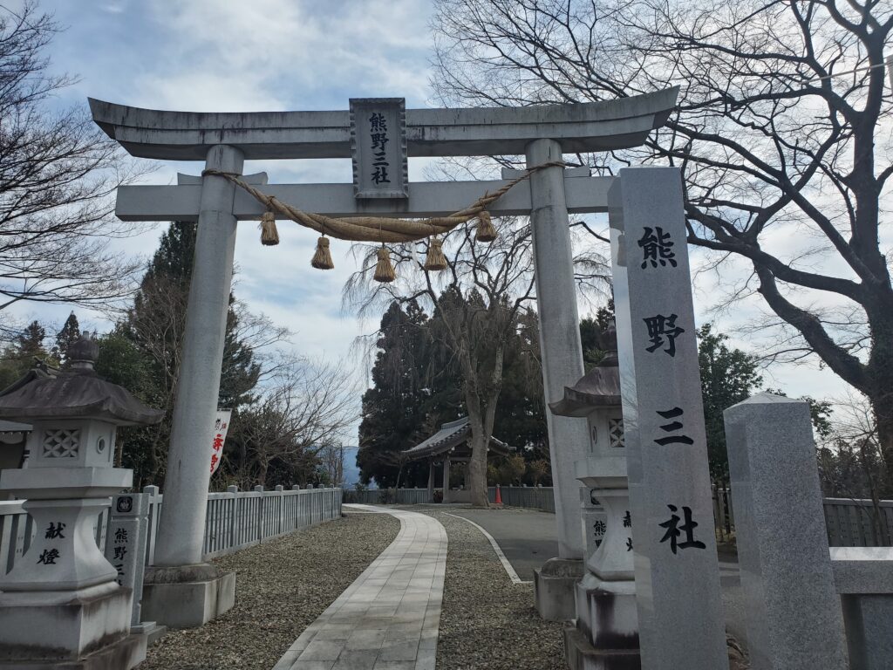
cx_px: 446
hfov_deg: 67.3
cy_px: 335
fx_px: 671
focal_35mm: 26
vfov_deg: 53.1
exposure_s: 1/1930
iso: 50
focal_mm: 4.3
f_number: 2.4
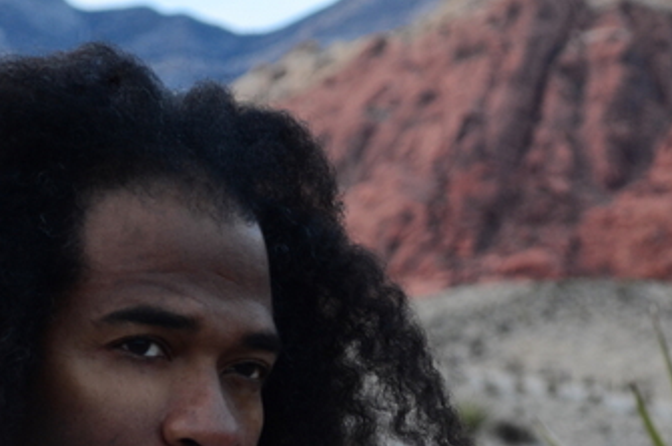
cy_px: 470
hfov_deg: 12.0
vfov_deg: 7.9
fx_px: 3205
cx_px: 315
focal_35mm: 172
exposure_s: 1/40
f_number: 5.3
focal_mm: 48
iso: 500
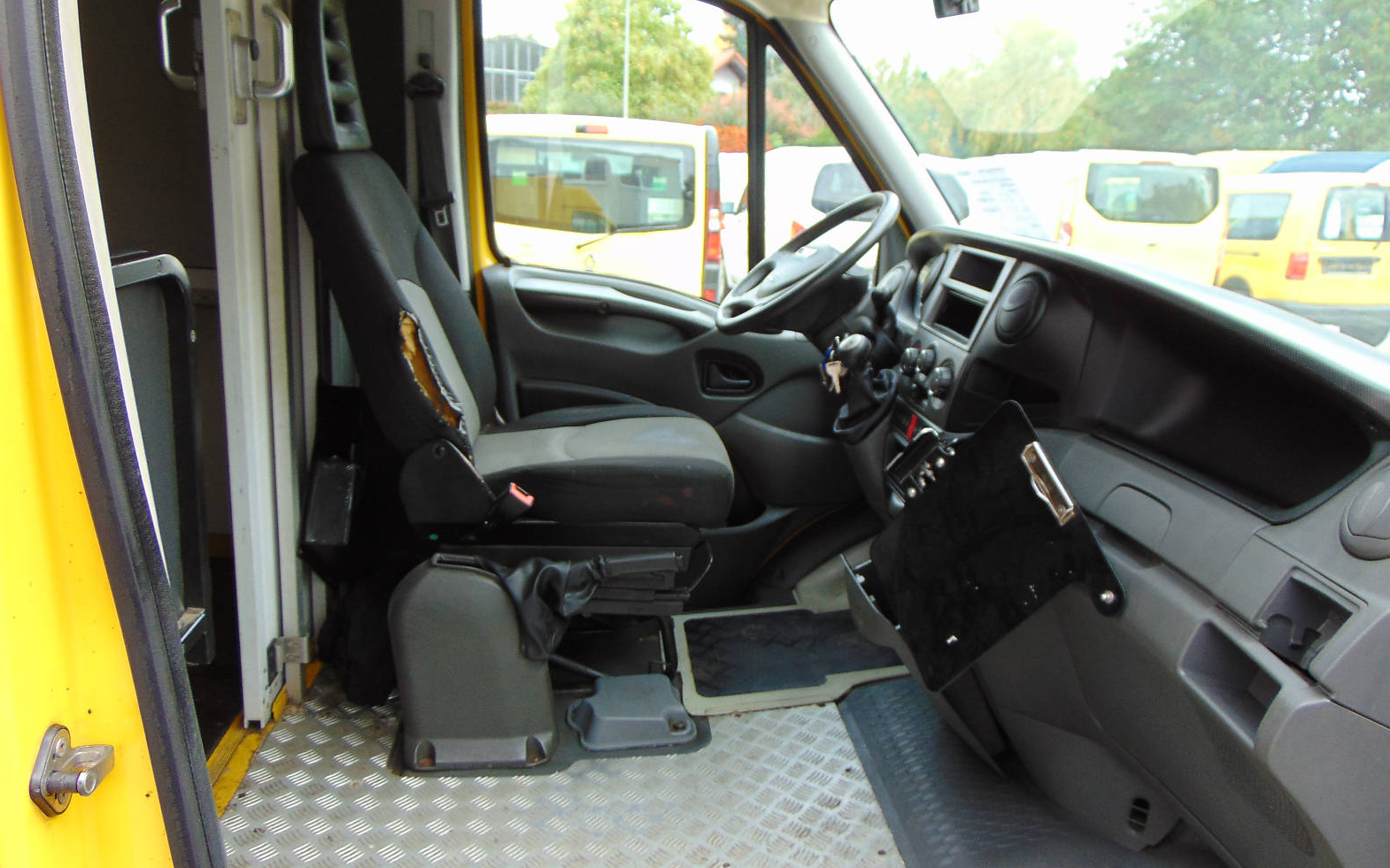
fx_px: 1023
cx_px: 699
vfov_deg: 45.9
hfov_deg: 68.4
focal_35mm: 27
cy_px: 486
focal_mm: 4.5
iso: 80
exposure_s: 1/125
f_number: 3
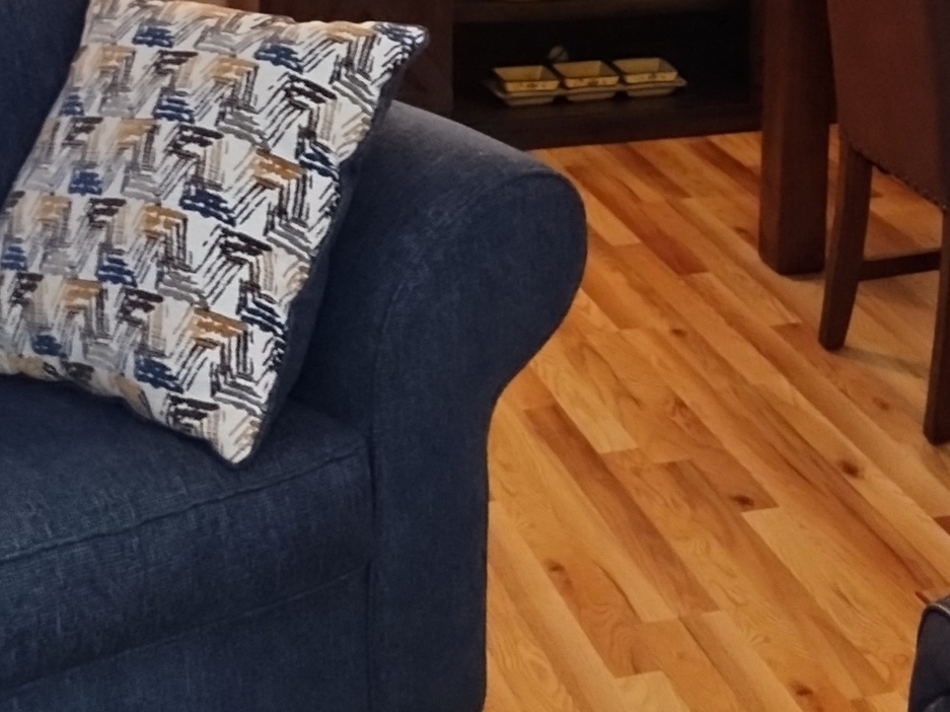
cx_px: 603
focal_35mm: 82
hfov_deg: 23.8
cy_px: -91
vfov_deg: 17.3
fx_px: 2250
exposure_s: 1/30
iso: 179
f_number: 1.7
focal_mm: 4.71
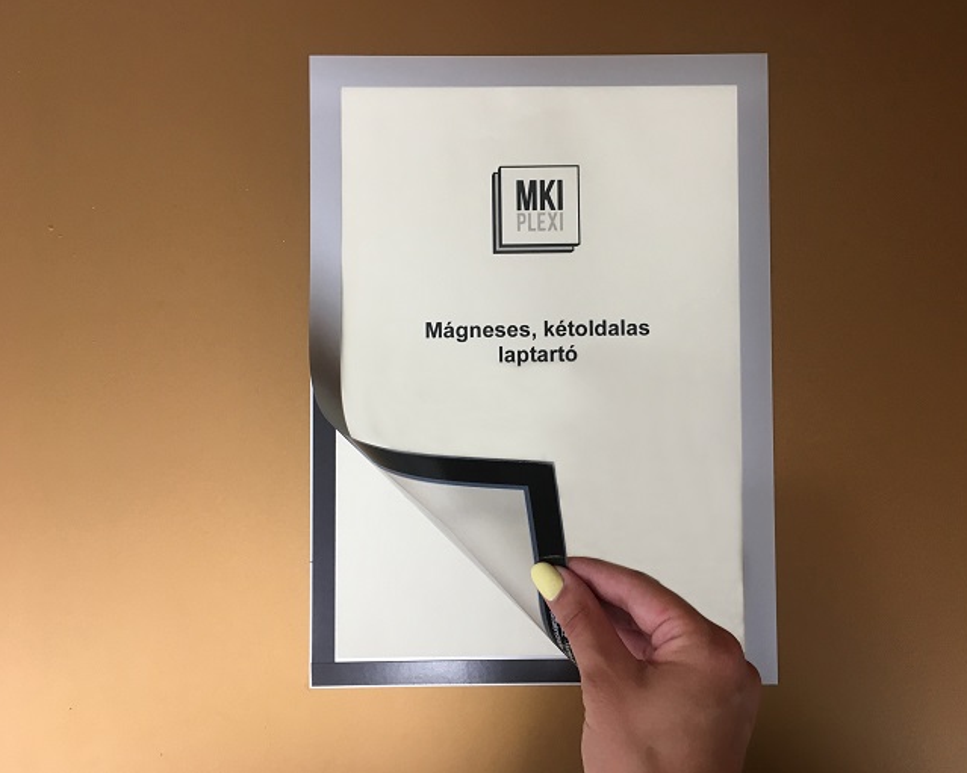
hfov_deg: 57.1
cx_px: 525
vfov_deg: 47.1
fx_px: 887
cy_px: 381
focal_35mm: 31
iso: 50
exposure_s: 1/33
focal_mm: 4.15
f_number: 2.2
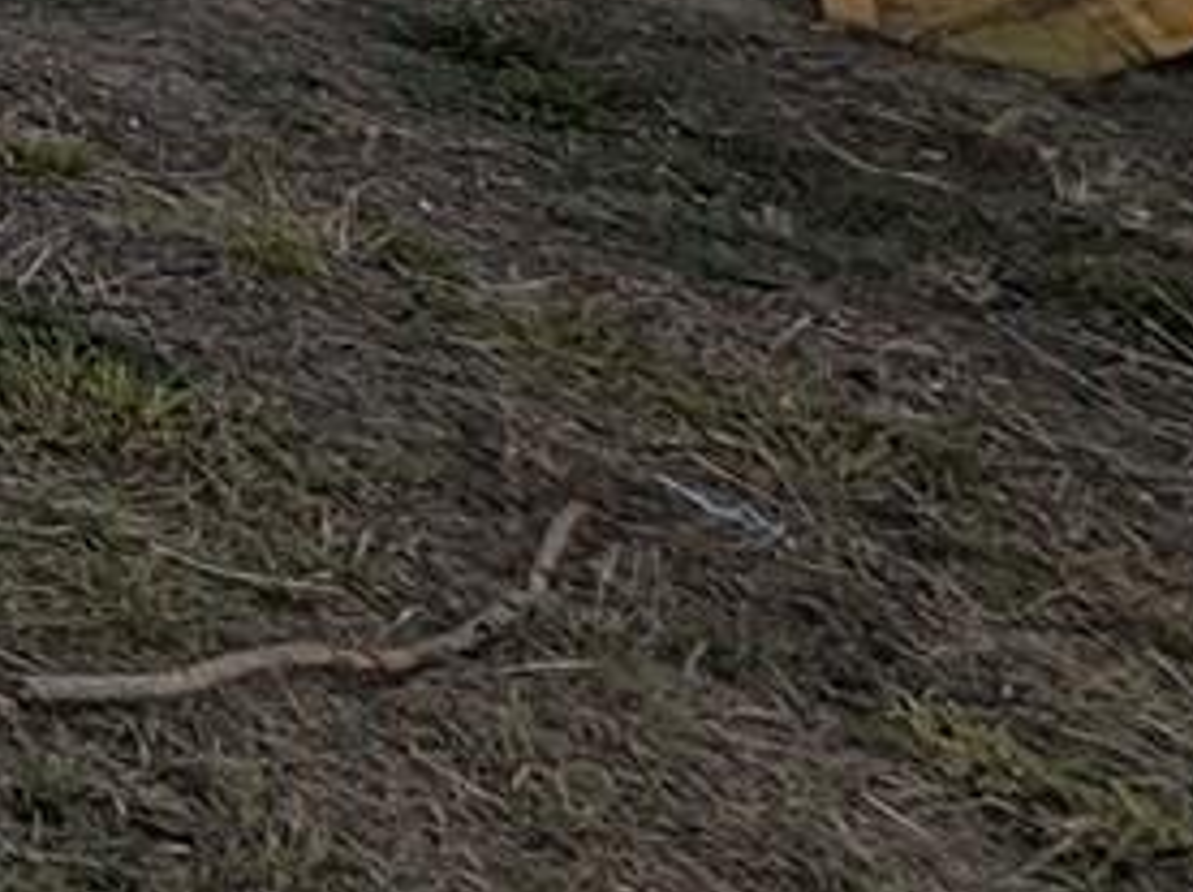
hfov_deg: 13.6
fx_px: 2788
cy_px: -1413
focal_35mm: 81
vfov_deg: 12.7
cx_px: -1912
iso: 40
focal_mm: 2.22
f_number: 2.2
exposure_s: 1/416
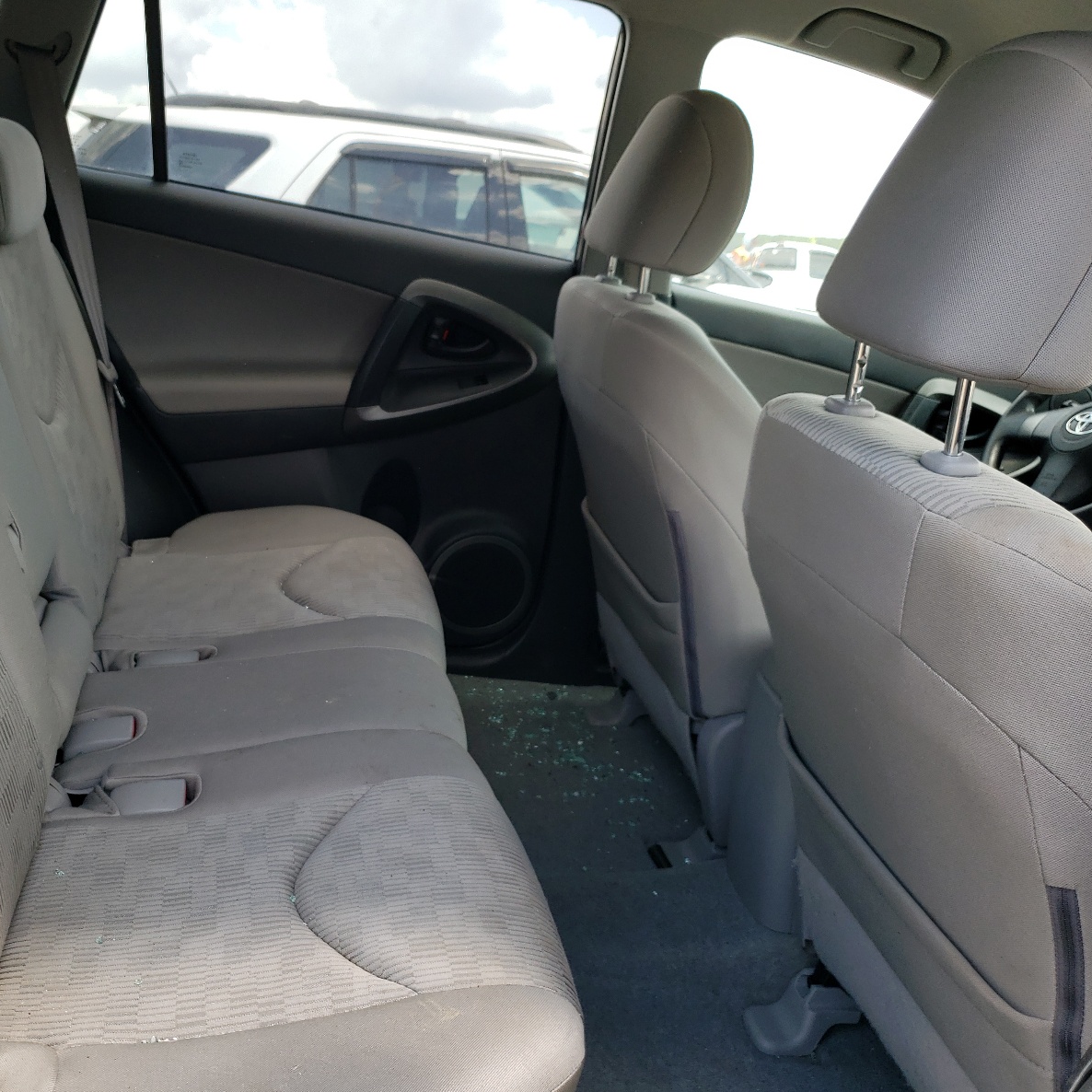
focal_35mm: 31
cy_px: 551
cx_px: 382
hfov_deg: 51.7
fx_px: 1106
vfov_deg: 52.5
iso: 50
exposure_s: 1/323
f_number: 1.5
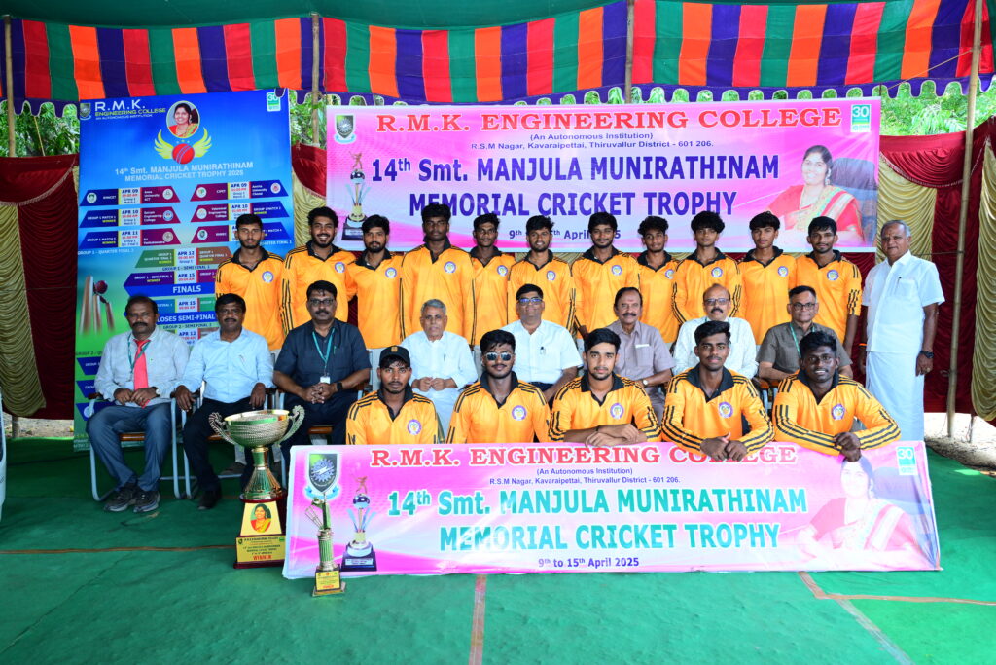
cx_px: 498
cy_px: 332
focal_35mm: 29
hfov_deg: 63.7
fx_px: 802
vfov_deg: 45.0
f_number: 5
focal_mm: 29
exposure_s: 1/160
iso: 640
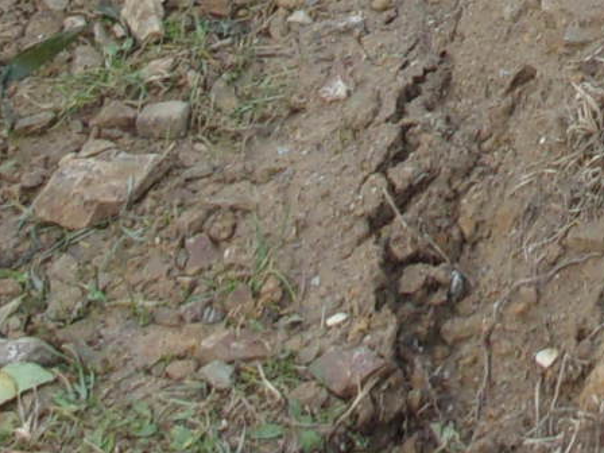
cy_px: -469
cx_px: 860
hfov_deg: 11.7
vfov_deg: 8.6
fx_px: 2827
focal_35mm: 162
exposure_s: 1/80
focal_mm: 5.1
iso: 80
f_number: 3.9
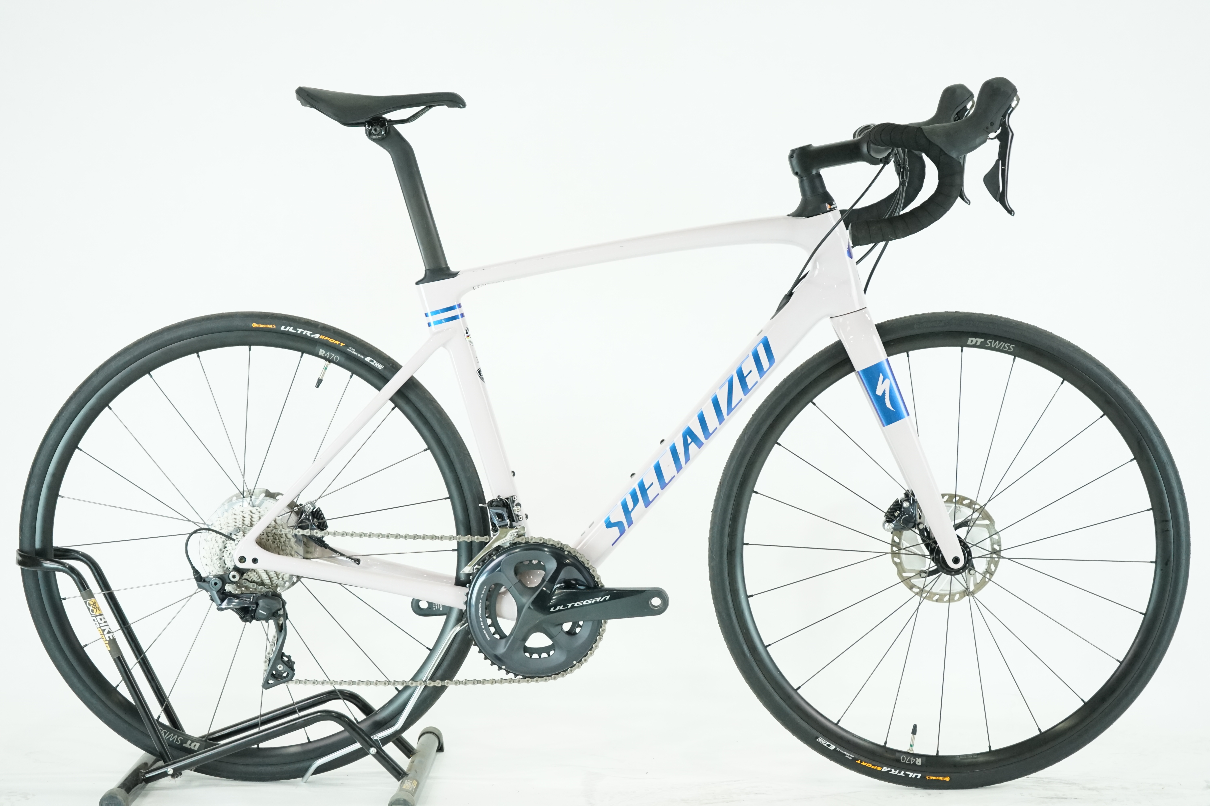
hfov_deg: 28.8
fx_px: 2353
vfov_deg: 19.5
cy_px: 403
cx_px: 605
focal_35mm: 70
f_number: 5.6
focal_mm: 70
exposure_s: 1/200
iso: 2500
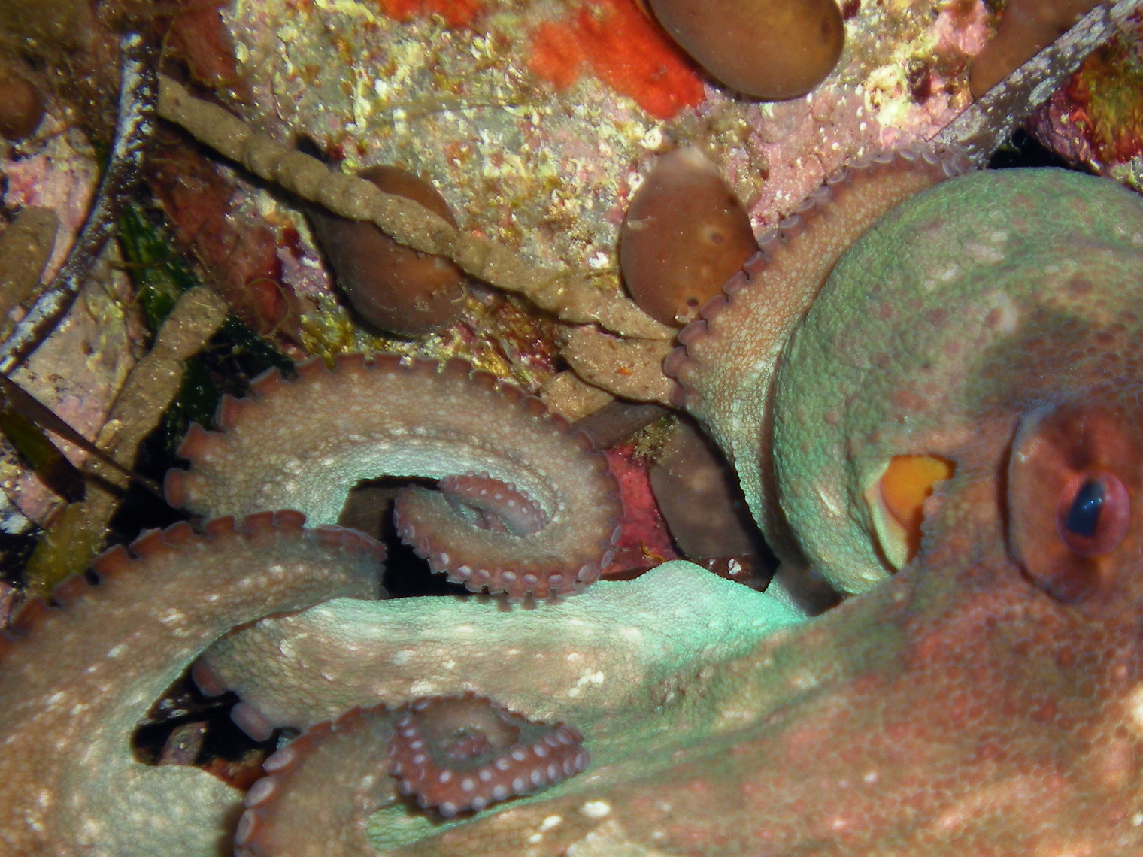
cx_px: 827
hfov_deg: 31.7
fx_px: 1981
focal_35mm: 60
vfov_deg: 24.2
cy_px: 614
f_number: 3.1
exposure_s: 1/60
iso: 64
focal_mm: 6.3
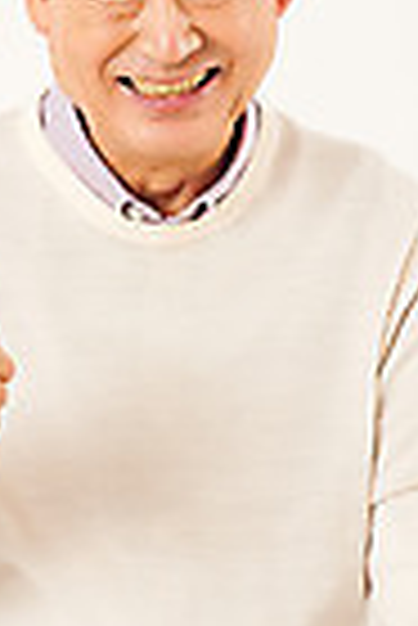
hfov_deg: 3.3
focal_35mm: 417
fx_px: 7244
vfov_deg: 4.9
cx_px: 312
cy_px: -14
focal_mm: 145
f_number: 7.1
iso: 100
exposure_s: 1/125
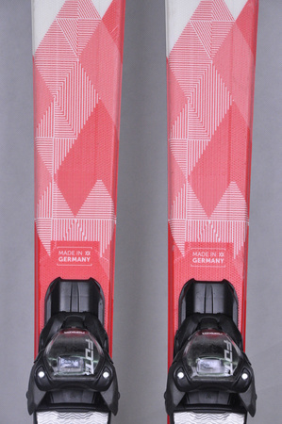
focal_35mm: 158
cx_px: 141
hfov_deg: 8.7
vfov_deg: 13.1
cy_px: 212
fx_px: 1855
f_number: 9.5
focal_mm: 105
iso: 3200
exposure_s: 1/125
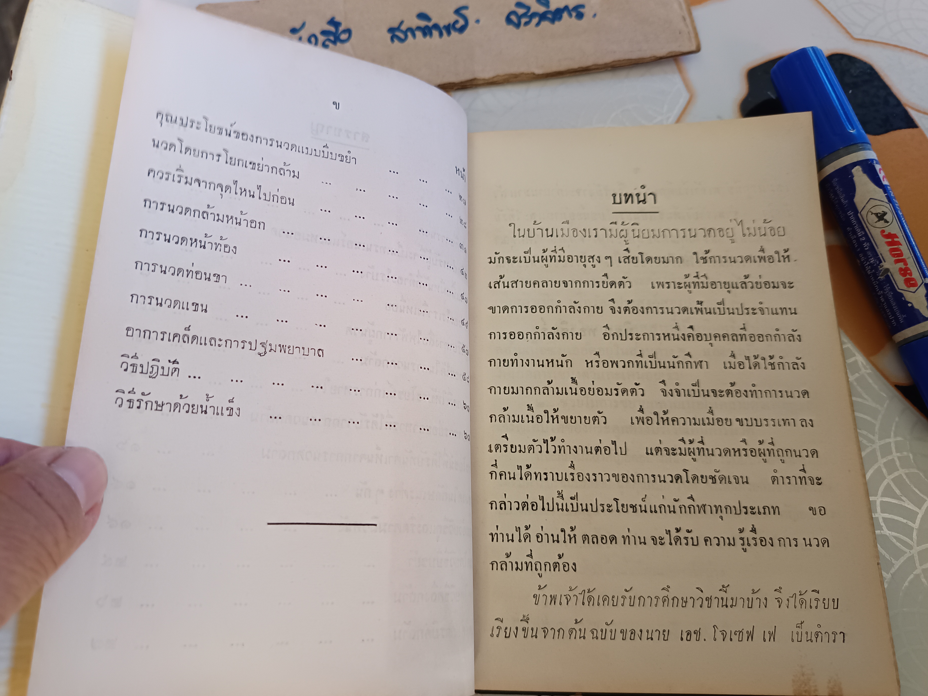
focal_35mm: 26
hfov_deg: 67.2
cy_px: 344
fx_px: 697
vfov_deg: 53.1
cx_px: 432
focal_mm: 5.31
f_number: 1.7
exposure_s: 1/50
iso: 731
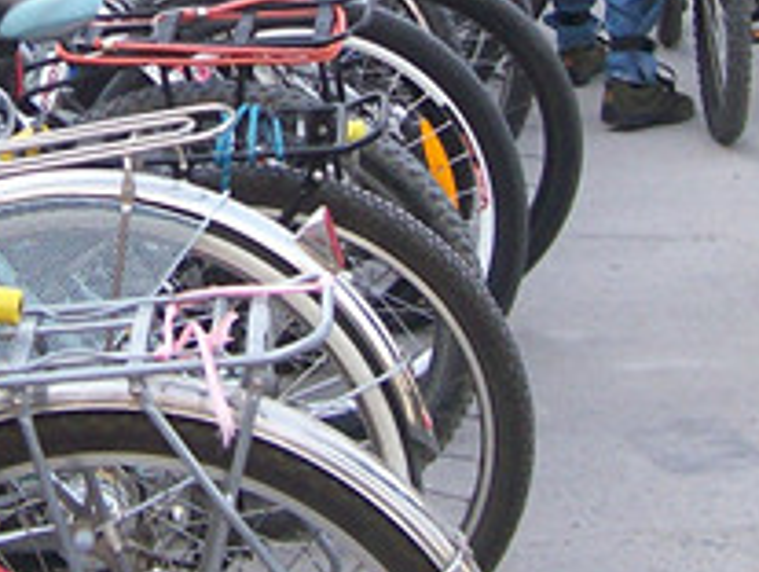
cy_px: -128
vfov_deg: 10.8
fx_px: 2965
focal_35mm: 135
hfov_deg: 14.4
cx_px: 37
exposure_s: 1/102
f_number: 2.8
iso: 80
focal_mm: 5.8
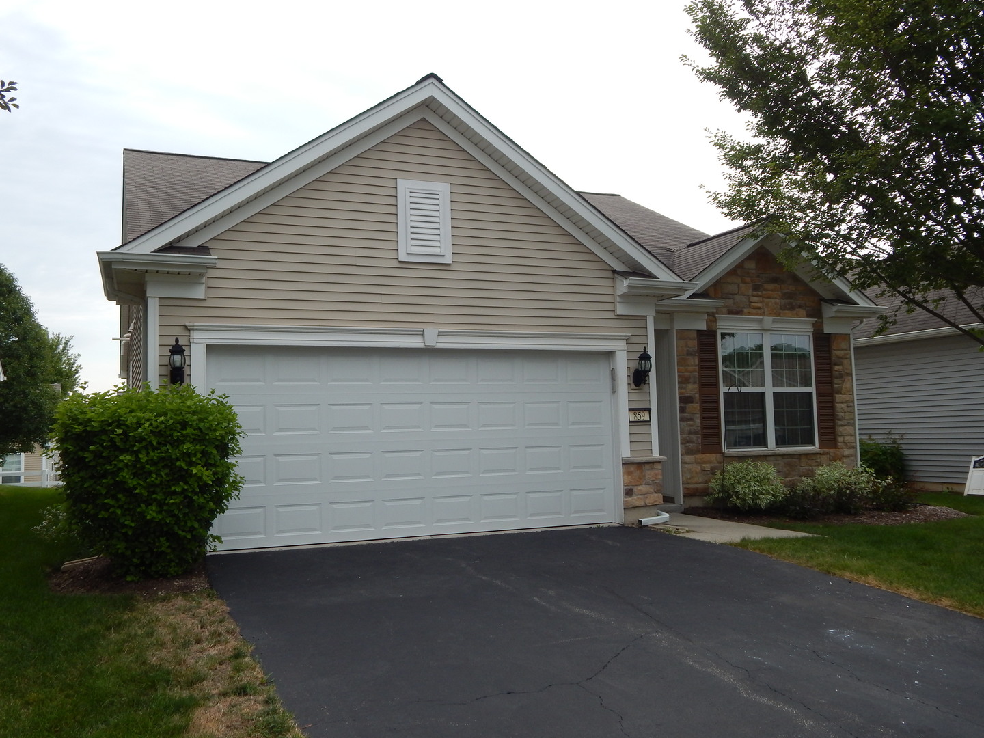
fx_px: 881
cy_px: 369
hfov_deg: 58.4
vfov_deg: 45.4
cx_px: 492
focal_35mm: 31
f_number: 3.2
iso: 125
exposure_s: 1/800
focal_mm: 5.6
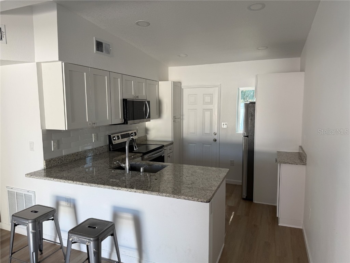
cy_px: 132
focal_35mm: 24
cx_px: 175
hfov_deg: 71.6
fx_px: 243
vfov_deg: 56.8
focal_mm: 6.76
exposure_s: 1/125
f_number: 1.78
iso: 80
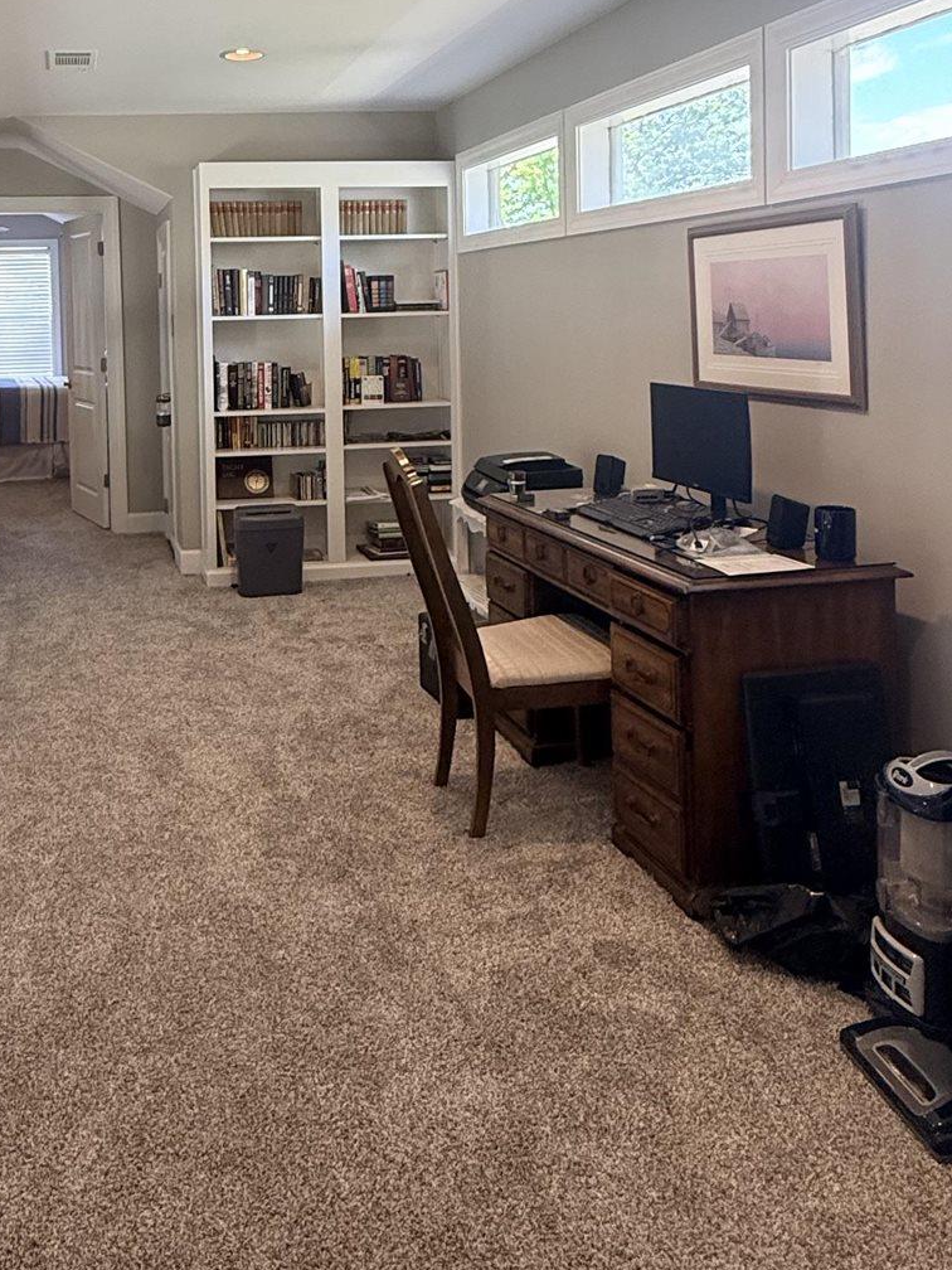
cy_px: 346
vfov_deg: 54.6
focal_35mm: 32
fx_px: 1173
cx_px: 228
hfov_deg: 42.7
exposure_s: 1/120
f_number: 2.2
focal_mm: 2.22
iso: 200
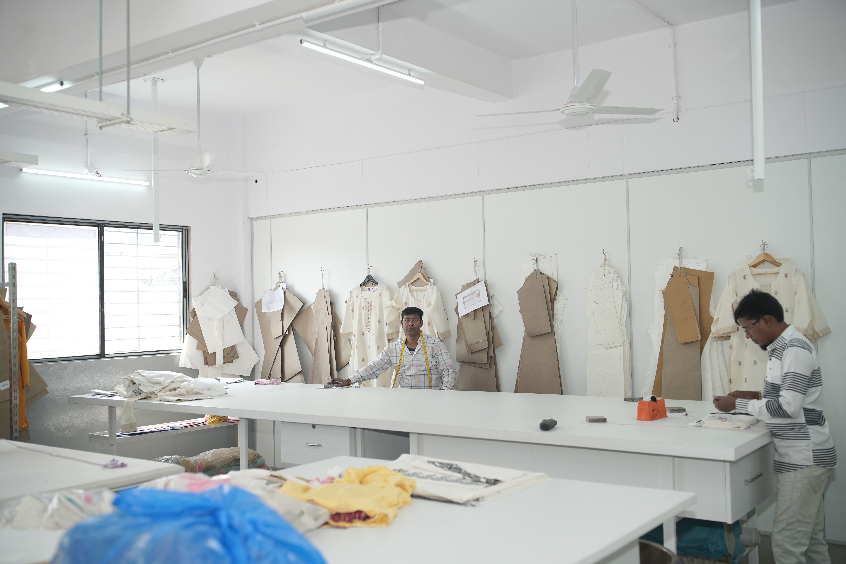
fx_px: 822
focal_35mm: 35
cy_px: 282
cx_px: 423
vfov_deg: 37.9
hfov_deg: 54.4
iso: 200
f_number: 2.8
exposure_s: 1/160
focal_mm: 35
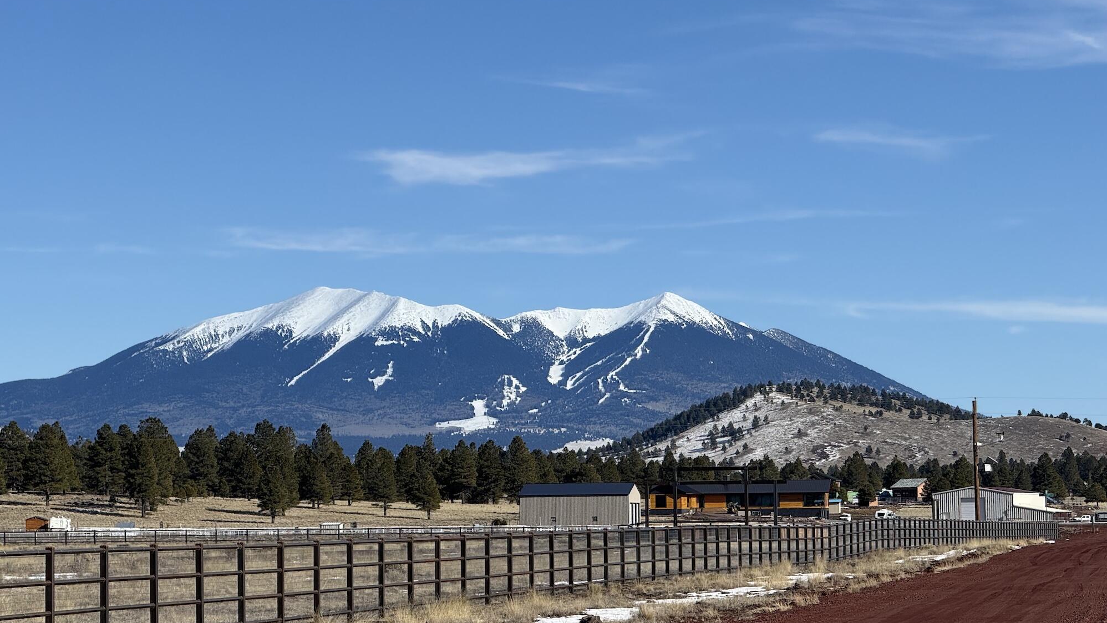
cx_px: 554
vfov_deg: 9.3
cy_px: 373
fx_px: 3845
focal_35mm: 131
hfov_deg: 16.4
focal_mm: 15.66
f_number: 2.8
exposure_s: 1/2439
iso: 50
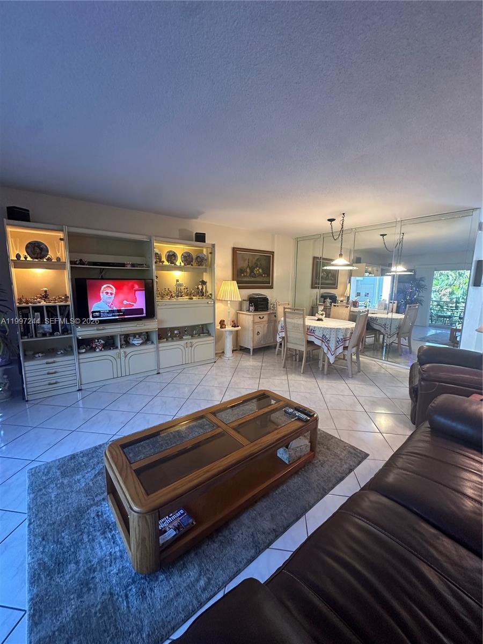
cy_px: 322
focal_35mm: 14
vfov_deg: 102.1
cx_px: 242
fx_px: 260
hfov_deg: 85.7
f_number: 2.2
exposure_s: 1/60
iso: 250
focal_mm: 2.22
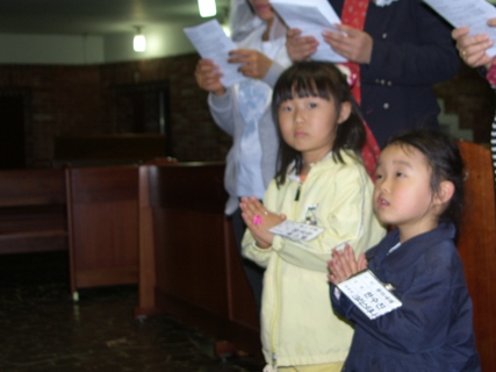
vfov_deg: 24.4
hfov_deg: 31.8
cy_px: 184
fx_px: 859
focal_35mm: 60
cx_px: 346
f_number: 2.5
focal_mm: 10.3
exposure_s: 1/40
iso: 50
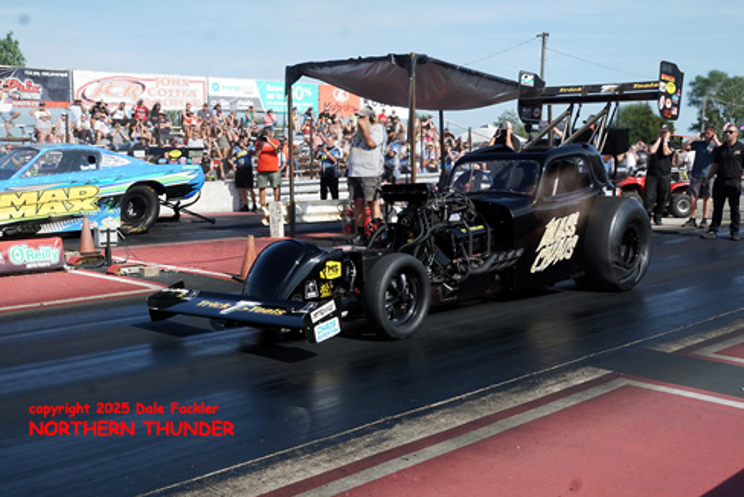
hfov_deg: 45.4
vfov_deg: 31.2
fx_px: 889
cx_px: 372
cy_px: 247
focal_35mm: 43
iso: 400
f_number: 9
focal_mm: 28
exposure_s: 1/640
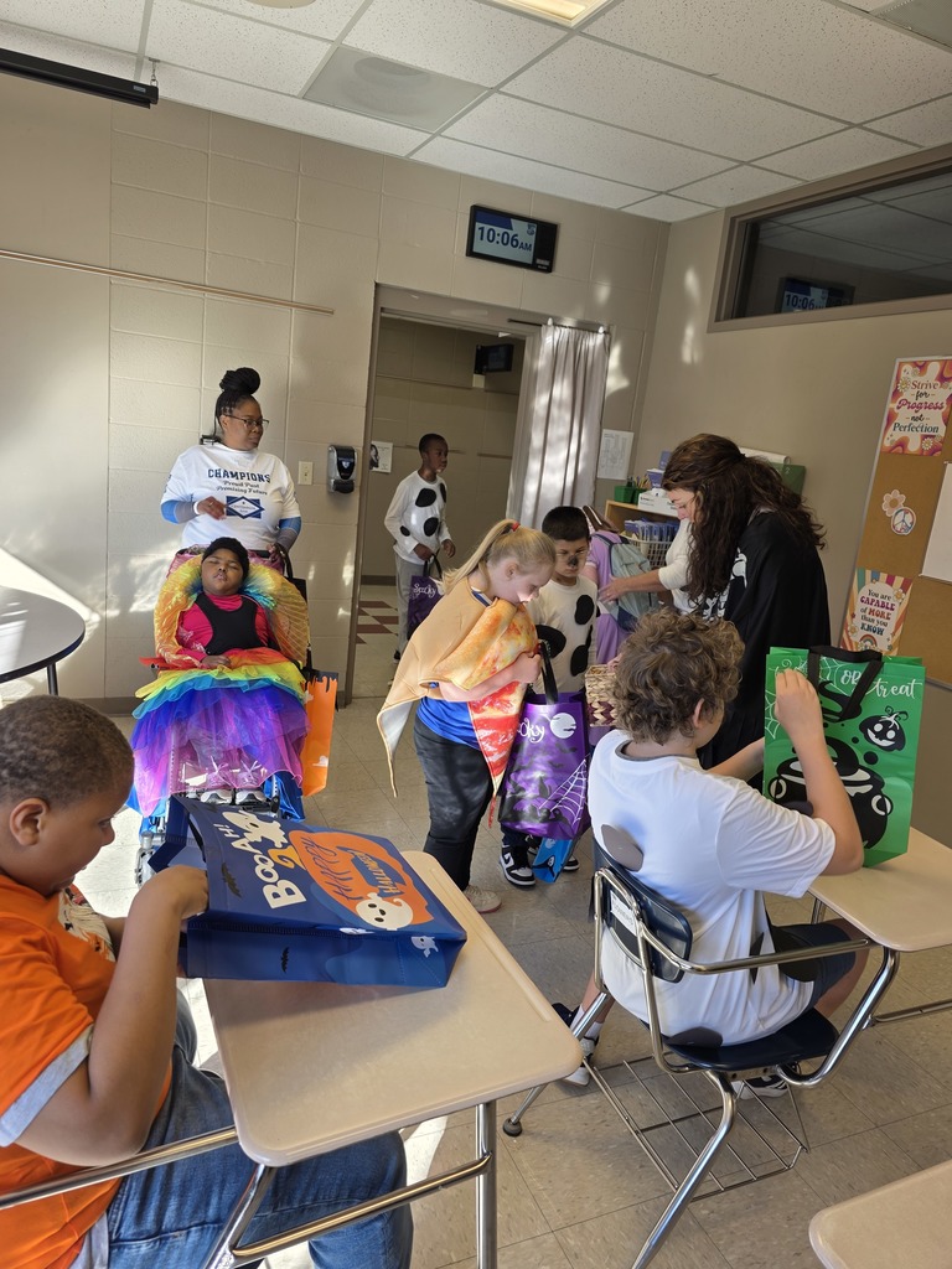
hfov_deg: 58.9
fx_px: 843
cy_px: 634
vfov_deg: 73.9
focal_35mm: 23
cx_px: 476
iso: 32
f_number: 1.7
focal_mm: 6.3
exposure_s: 1/120
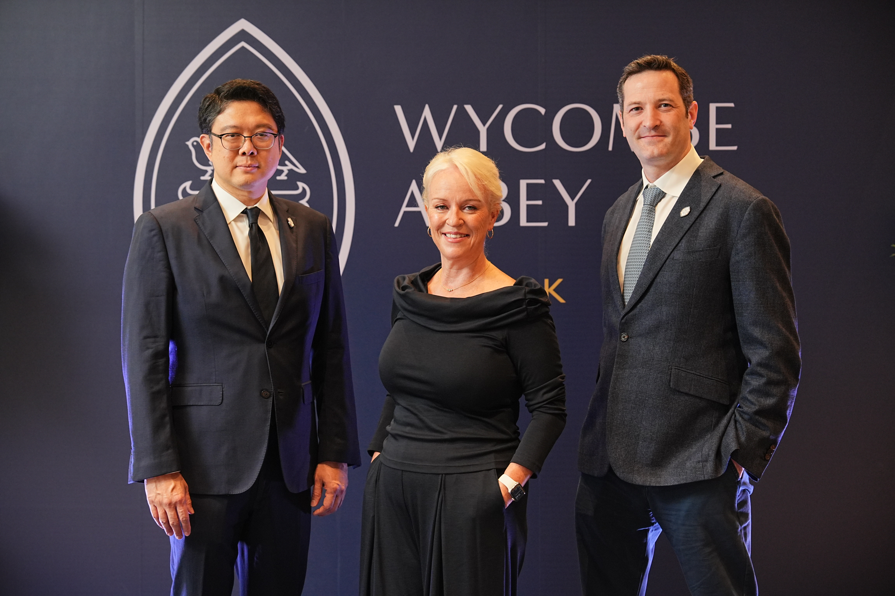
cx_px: 448
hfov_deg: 28.8
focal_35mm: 70
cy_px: 298
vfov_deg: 19.5
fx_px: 1740
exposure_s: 1/200
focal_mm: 70
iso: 1600
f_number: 3.5
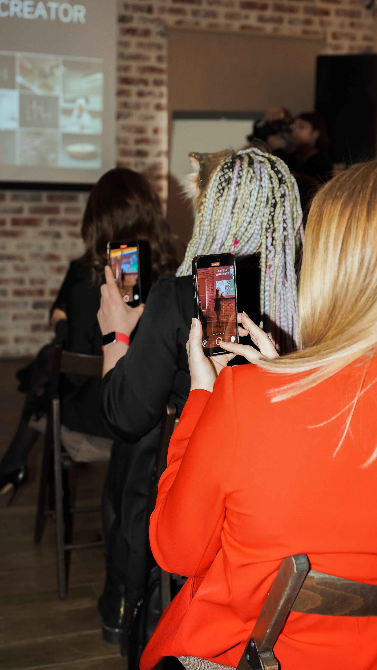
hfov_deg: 24.4
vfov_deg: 42.1
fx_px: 871
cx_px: 206
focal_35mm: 49
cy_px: 334
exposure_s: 1/60
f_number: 4
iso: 1000
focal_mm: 46
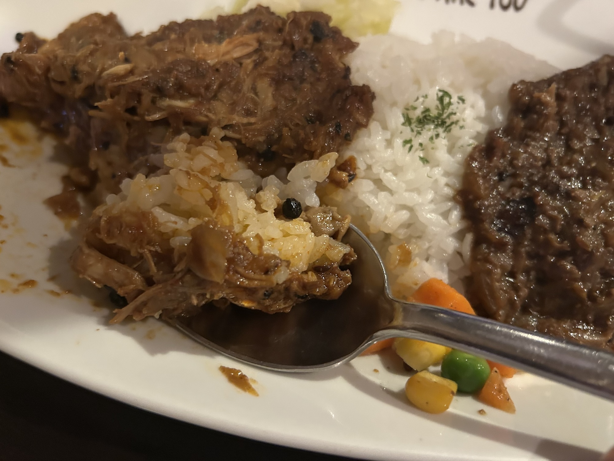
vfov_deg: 53.1
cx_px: 307
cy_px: 230
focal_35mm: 26
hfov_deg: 67.3
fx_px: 461
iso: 500
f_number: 1.5
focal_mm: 5.7
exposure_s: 1/25
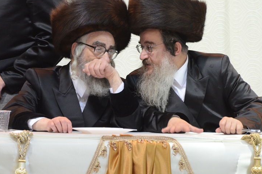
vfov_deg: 2.7
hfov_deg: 4.0
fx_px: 3725
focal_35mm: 513
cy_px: 57
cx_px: 107
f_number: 5.6
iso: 1600
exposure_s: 1/25
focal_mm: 240
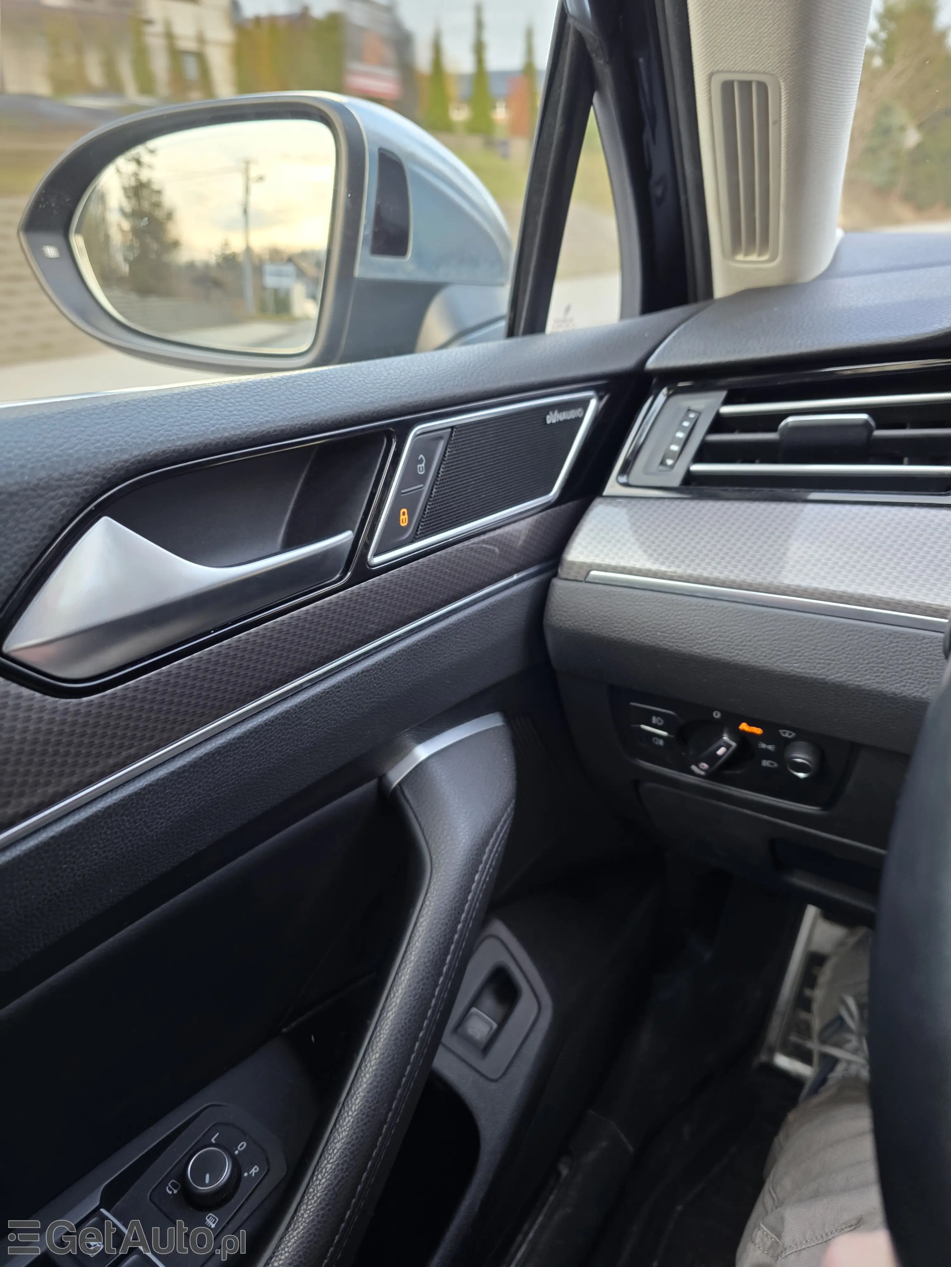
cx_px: 476
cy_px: 634
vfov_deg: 73.9
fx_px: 843
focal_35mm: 23
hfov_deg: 58.9
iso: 160
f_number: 1.7
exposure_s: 1/55.9
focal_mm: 6.3
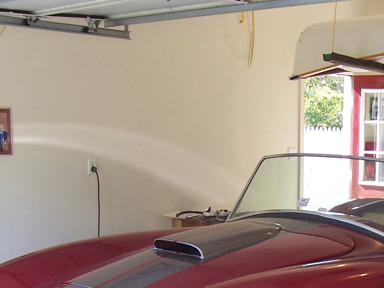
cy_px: 283
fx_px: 810
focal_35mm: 73
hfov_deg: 26.0
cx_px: 333
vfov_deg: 19.6
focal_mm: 5.6
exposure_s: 1/90
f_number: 2.7
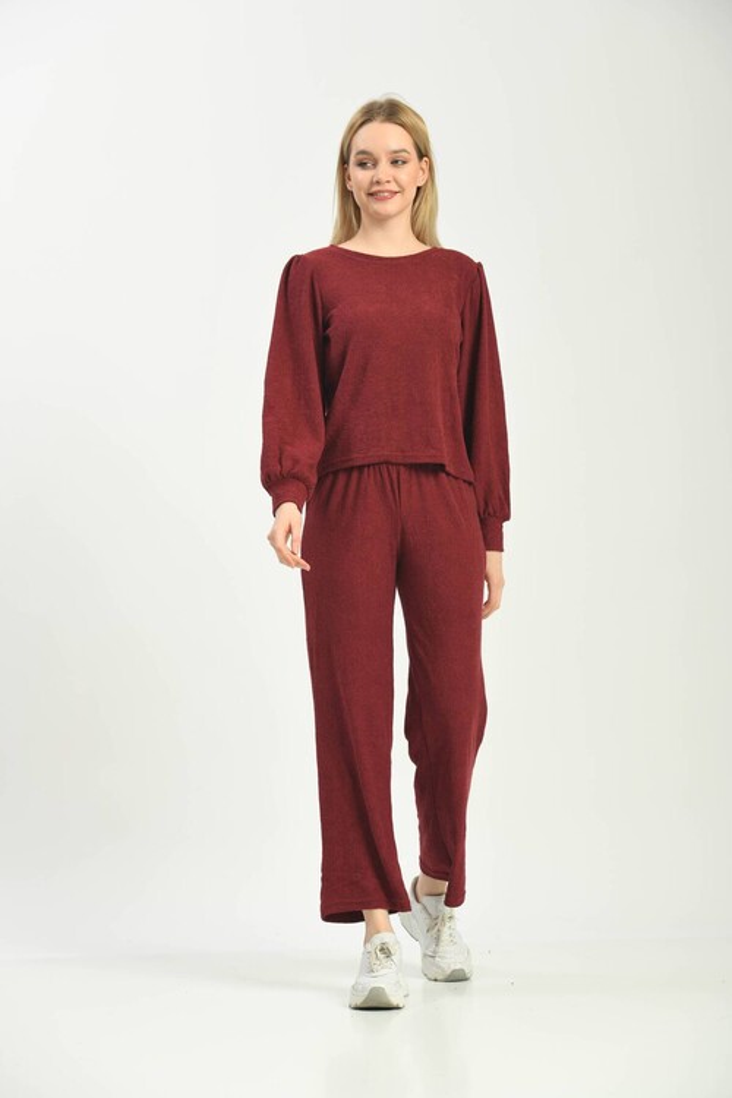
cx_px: 366
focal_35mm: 105
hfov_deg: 13.0
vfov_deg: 19.5
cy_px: 549
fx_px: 3202
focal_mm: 105
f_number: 6.3
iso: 100
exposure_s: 1/160
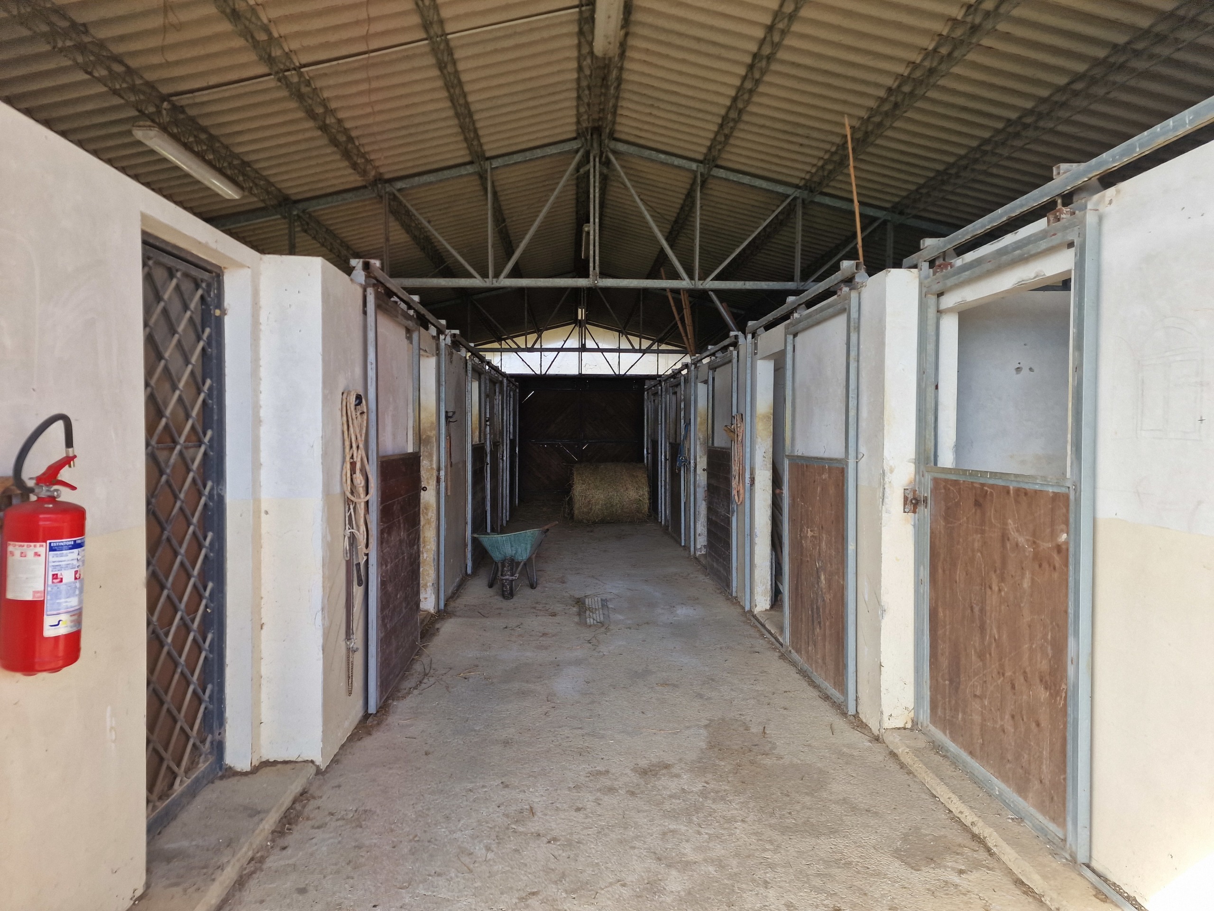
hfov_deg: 73.9
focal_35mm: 23
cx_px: 607
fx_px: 807
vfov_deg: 58.9
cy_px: 456
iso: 50
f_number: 1.8
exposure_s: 1/180
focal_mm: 6.4
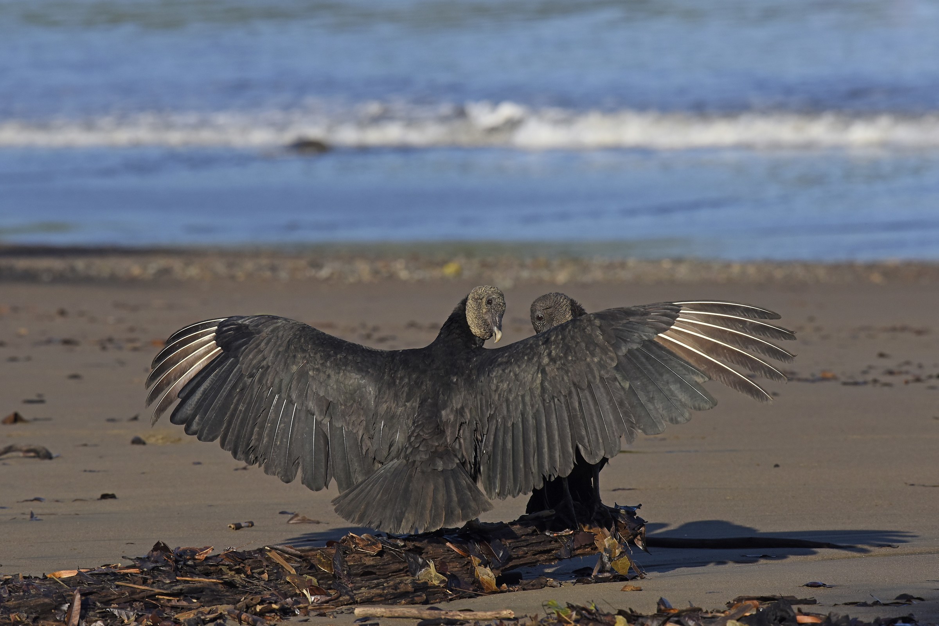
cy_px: 313
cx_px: 470
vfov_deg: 4.6
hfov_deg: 6.9
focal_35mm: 300
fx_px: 7826
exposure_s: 1/1250
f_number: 10
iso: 640
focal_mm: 300
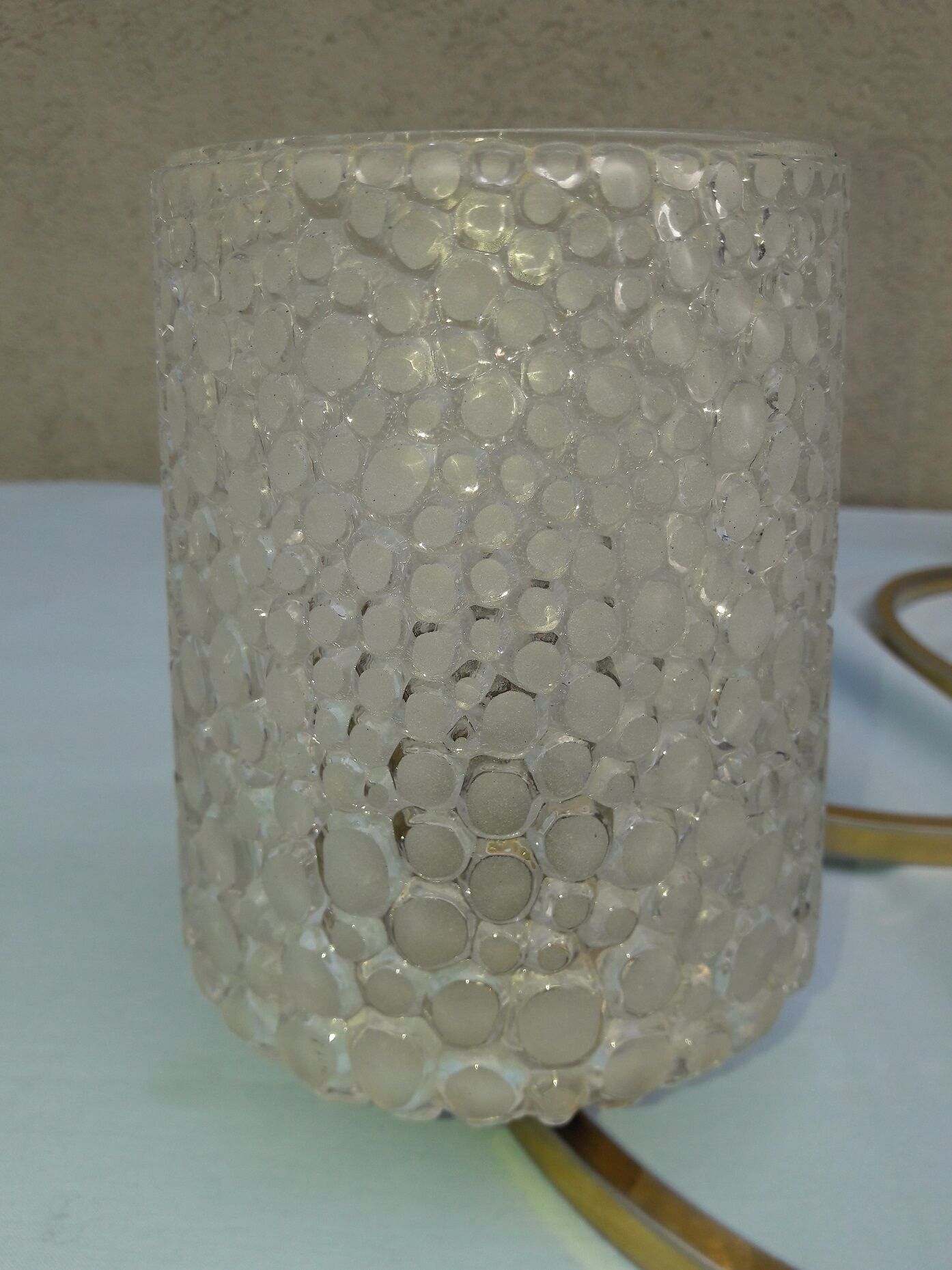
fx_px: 1026
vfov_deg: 63.4
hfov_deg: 49.8
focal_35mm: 28
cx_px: 476
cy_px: 635
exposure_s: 1/570
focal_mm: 3.7
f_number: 1.9
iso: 40
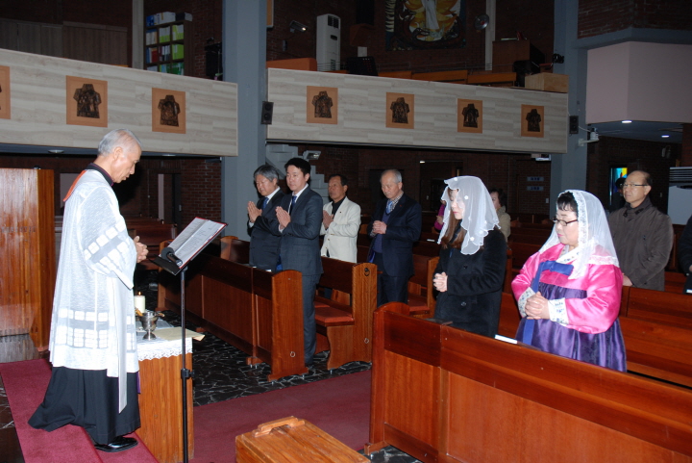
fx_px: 635
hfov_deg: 57.2
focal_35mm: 33
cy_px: 232
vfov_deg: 40.0
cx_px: 346
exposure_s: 1/60
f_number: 5.6
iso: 200
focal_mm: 22
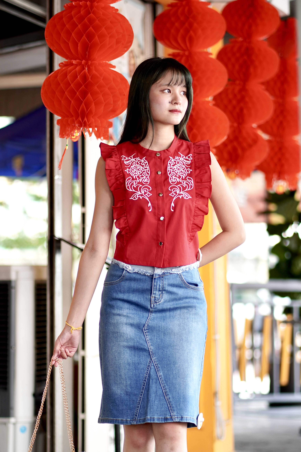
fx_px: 1600
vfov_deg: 16.1
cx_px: 150
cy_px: 226
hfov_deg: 10.8
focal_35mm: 128
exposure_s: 1/200
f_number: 1.8
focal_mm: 85
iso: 100
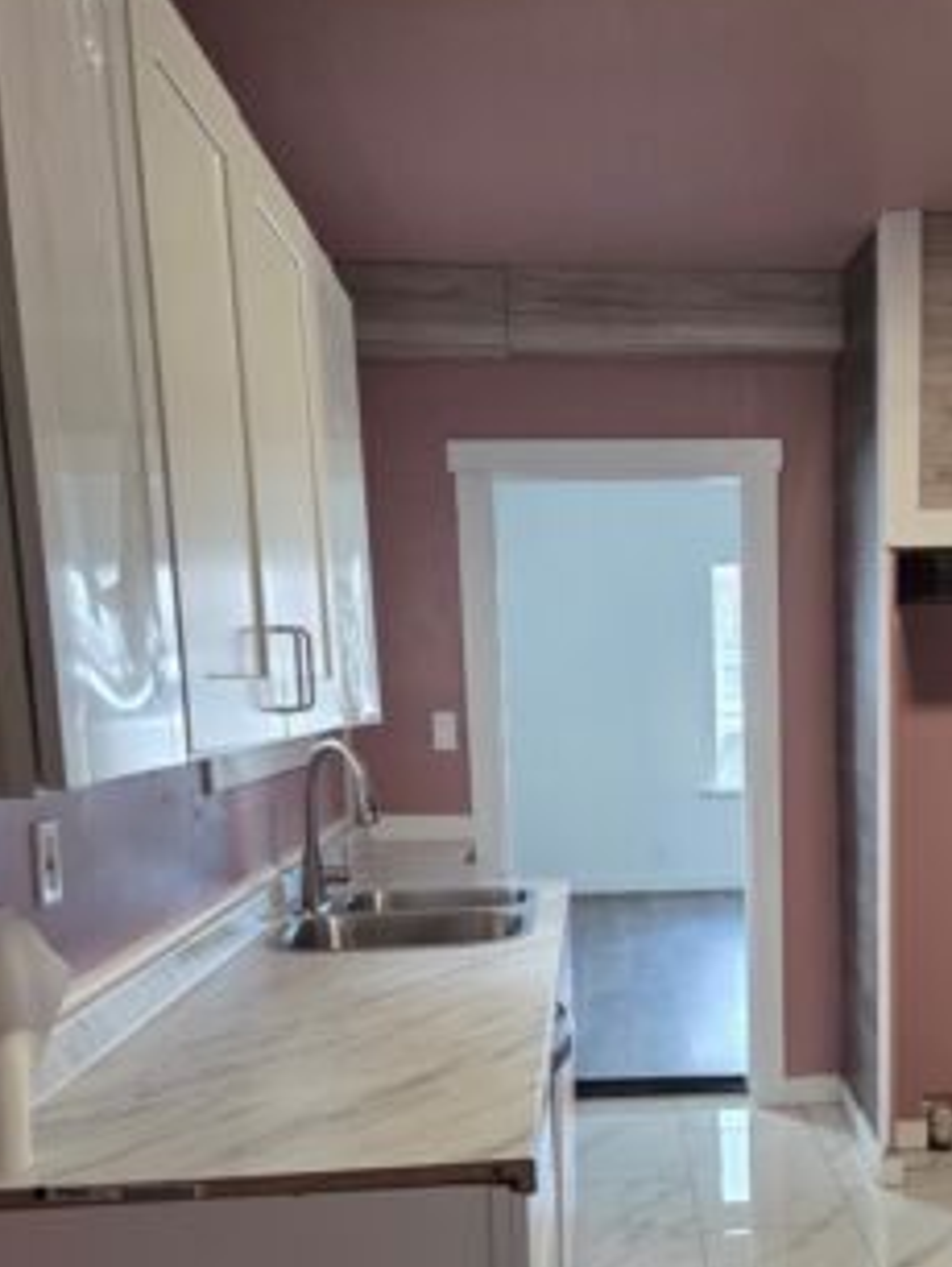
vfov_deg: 45.5
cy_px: 913
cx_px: 757
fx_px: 1465
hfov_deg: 34.9
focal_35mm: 40
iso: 250
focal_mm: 5.4
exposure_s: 1/120
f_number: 1.8
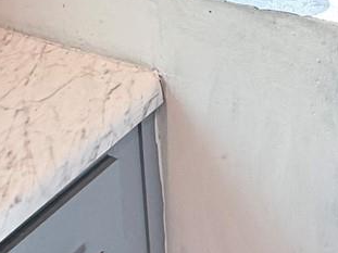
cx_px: 411
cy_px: -302
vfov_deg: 15.1
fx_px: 703
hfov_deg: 24.4
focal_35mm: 72
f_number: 2.2
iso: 160
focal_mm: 2.22
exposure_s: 1/120
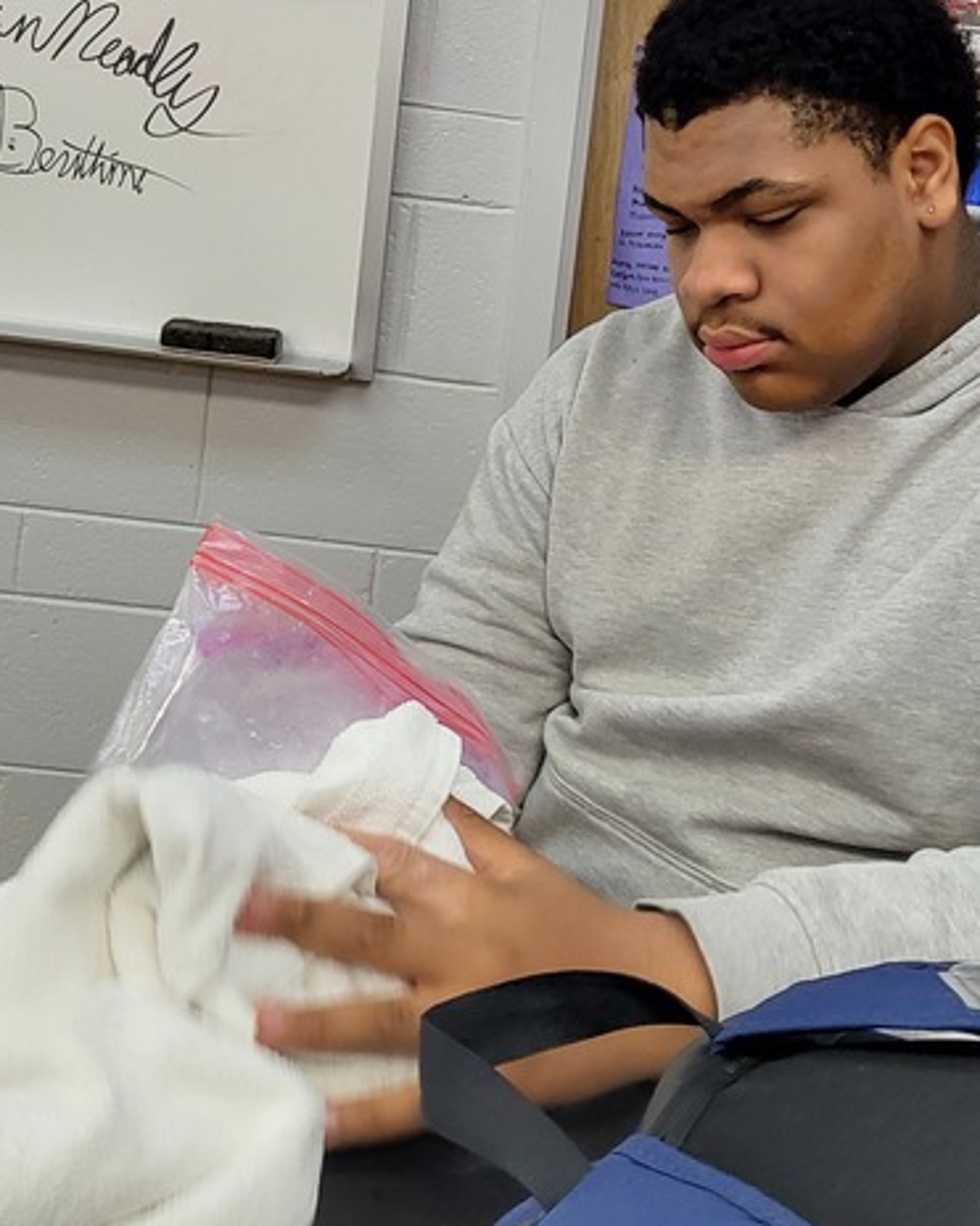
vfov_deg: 33.0
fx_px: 2031
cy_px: 317
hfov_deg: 26.9
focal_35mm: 56
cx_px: 684
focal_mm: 5.4
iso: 320
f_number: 1.8
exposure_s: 1/40
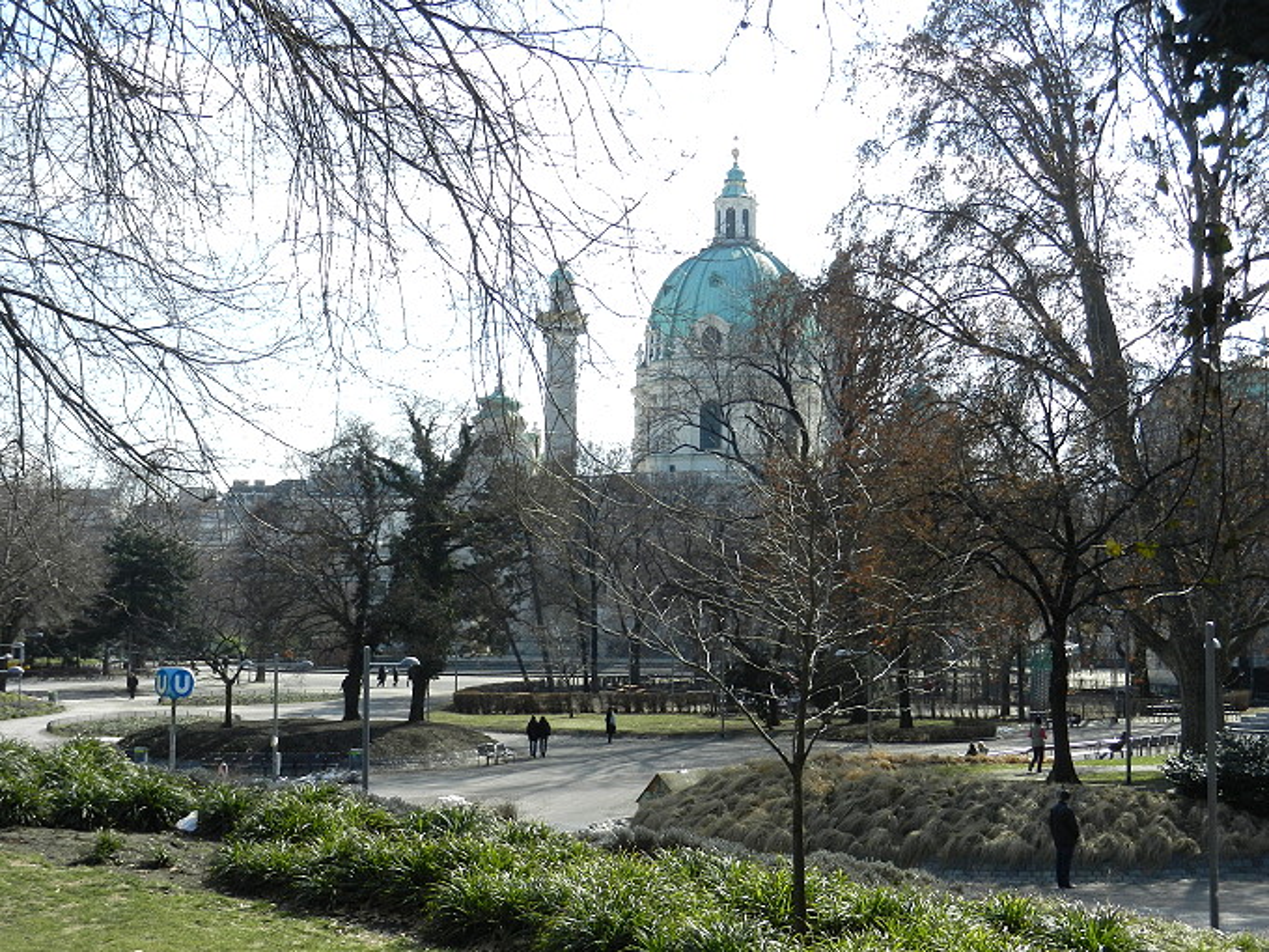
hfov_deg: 36.2
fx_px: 1943
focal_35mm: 53
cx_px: 634
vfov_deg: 27.5
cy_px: 476
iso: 160
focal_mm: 9.4
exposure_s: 1/1000
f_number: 4.4
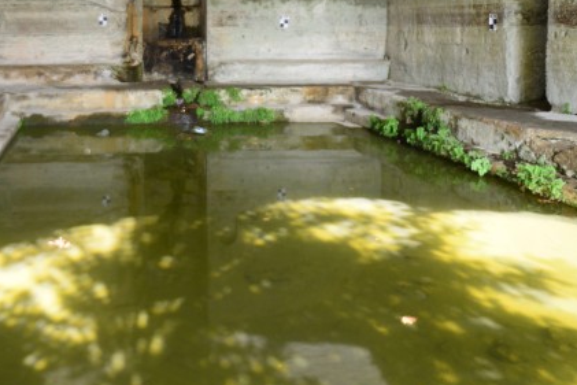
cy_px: 97
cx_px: 156
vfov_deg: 32.1
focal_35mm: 41
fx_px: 657
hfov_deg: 46.0
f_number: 2.8
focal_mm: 24
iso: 250
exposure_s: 1/60
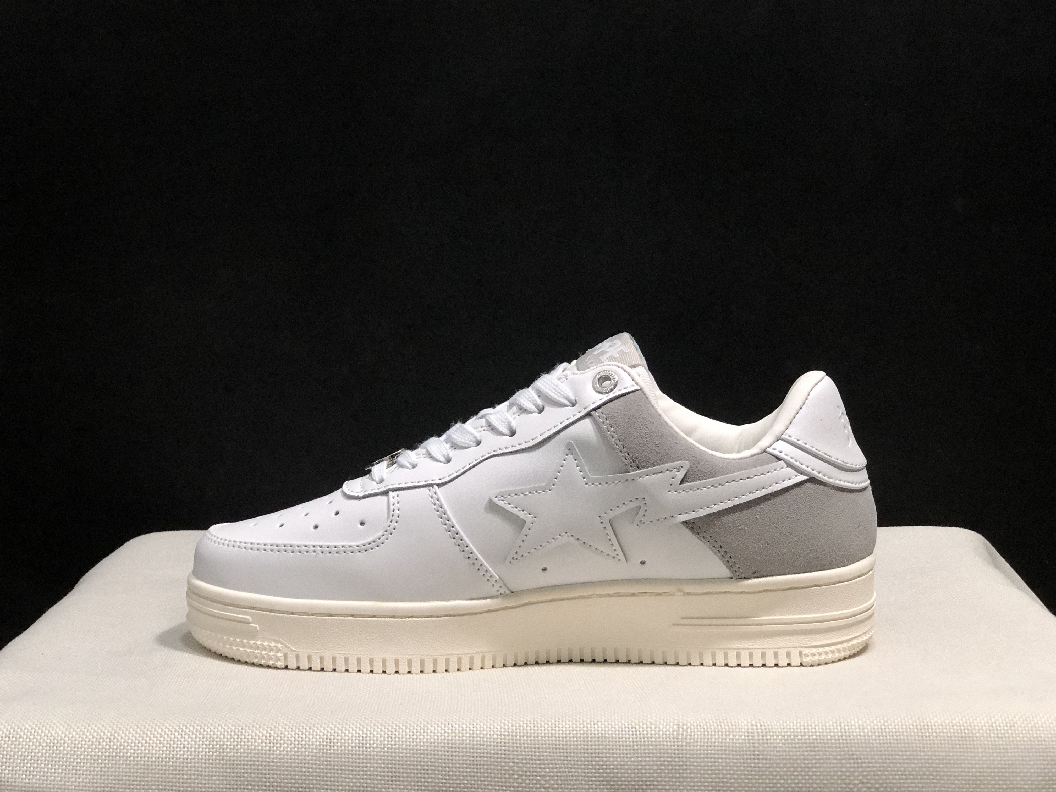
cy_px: 396
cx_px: 528
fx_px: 1739
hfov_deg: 33.8
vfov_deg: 25.7
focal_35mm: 57
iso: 64
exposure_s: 1/30
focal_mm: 6.6
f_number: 2.8
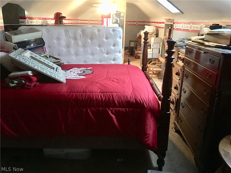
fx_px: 194
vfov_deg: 48.2
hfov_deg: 61.7
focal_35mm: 29
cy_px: 86
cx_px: 116
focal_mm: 4.15
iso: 125
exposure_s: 1/4
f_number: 2.2
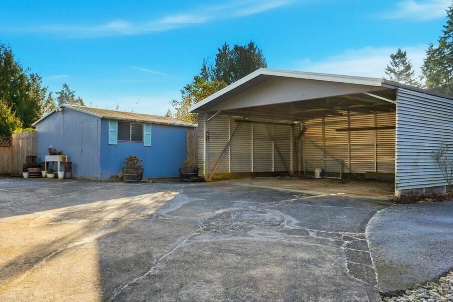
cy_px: 157
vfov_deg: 42.4
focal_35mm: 31
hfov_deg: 59.5
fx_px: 389
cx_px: 164
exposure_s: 1/8000
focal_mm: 16.5
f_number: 9
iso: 400
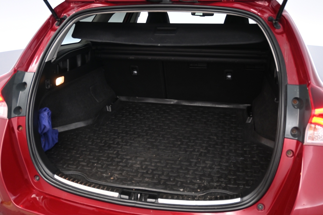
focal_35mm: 34
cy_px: 108
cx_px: 162
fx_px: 303
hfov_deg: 56.1
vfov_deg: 39.1
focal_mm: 22.5
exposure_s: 1/40
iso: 1400
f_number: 4
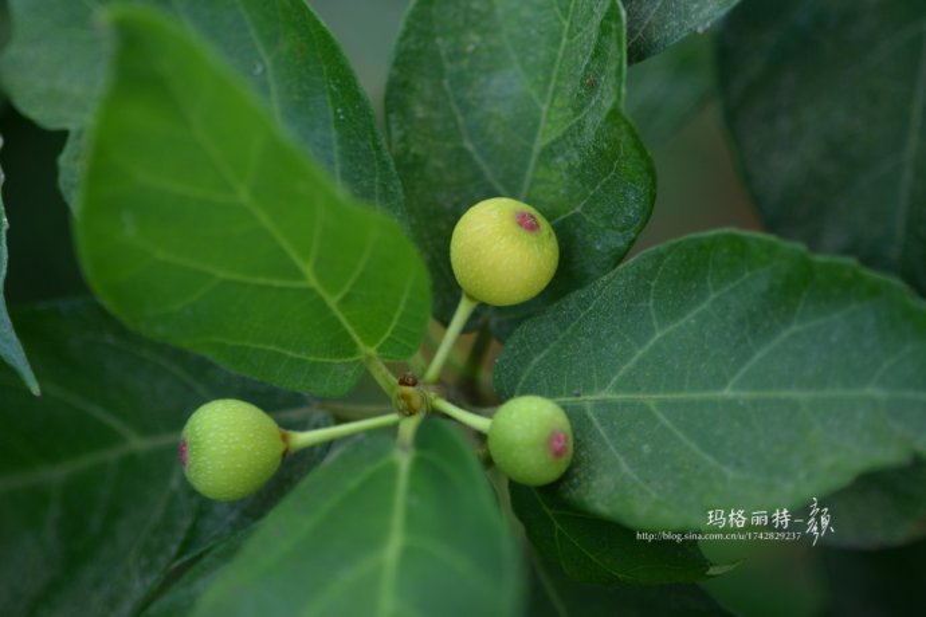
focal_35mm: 105
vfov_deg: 13.0
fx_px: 2701
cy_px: 308
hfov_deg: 19.5
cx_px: 463
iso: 500
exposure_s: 1/800
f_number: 4
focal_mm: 105
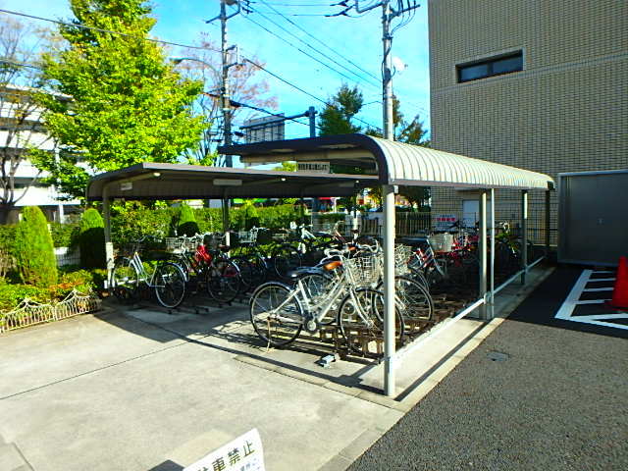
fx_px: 381
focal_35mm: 21
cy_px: 236
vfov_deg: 63.4
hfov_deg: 79.0
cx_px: 314
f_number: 3.5
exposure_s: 1/500
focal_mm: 3.7
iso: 125
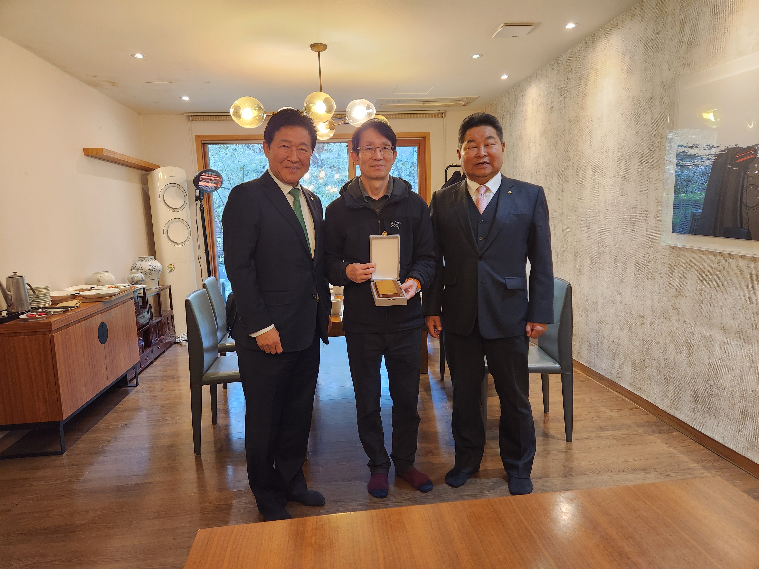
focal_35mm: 23
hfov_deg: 73.9
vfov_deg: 58.9
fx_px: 504
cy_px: 284
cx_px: 380
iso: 500
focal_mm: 5.4
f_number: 1.8
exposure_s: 1/120
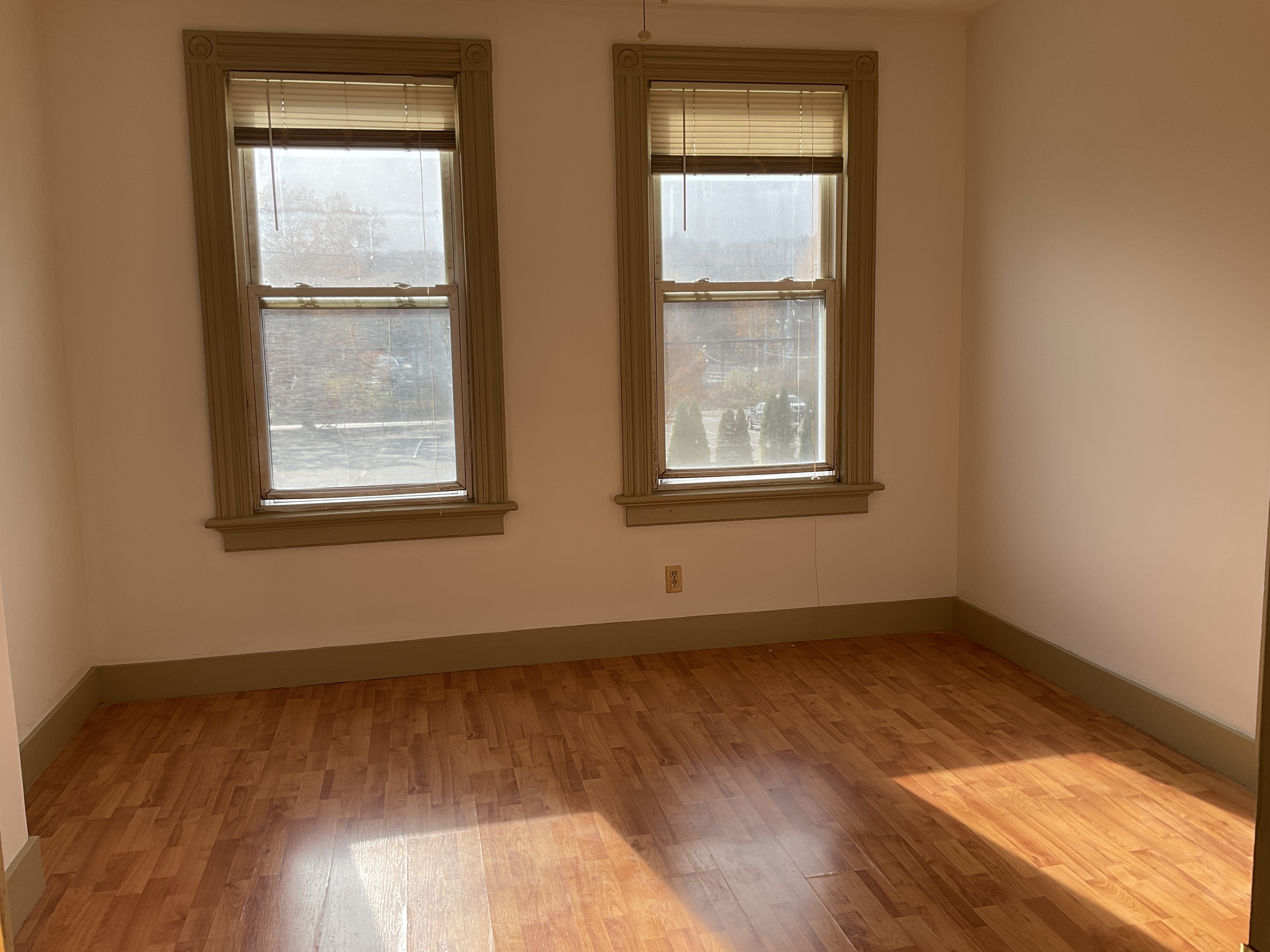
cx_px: 635
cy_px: 476
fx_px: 1064
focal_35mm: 29
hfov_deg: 61.7
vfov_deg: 48.2
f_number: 1.8
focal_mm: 3
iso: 16
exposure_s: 1/249
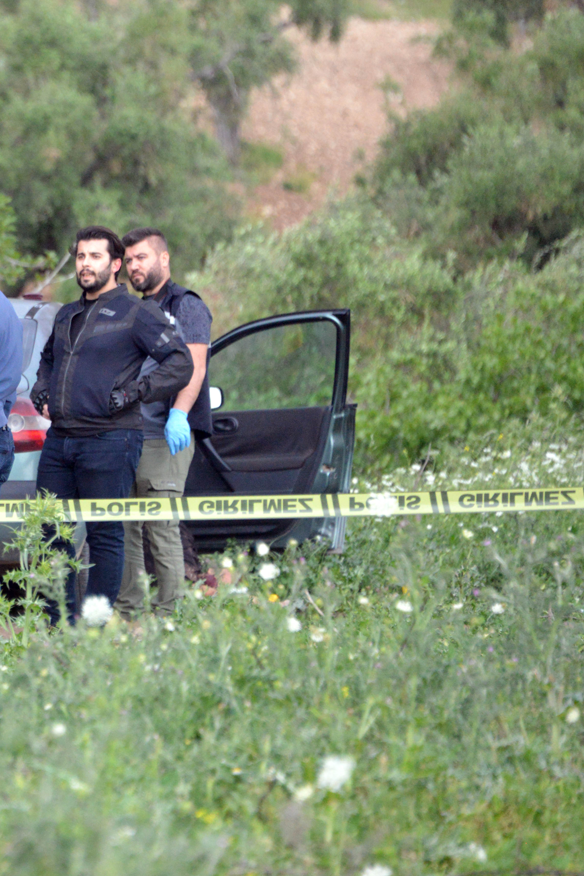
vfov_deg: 4.9
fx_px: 10219
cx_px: -82
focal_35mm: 420
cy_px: 392
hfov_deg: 3.3
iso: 5000
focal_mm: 250
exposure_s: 1/500
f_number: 5.6
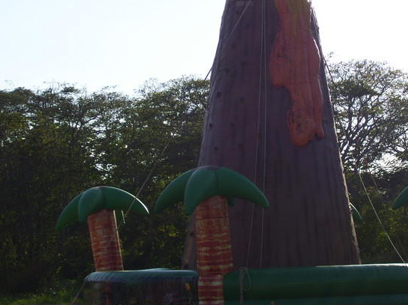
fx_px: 1202
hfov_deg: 19.3
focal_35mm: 102
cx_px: 223
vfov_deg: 14.5
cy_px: 139
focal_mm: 14.3
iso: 80
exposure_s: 1/640
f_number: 4.3
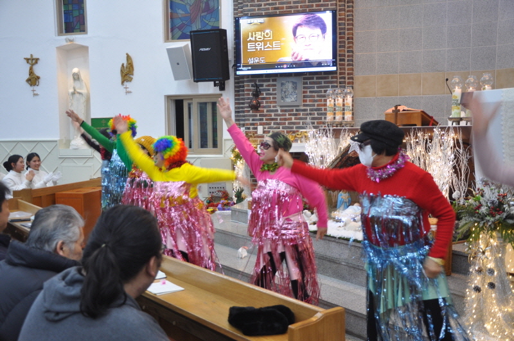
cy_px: 170
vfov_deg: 34.1
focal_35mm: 39
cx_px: 257
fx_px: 556
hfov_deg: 49.6
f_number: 4.5
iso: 400
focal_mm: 26
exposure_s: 1/20
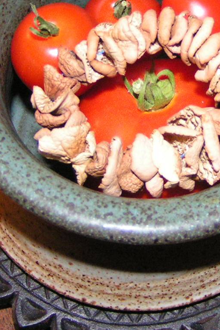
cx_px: 152
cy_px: 83
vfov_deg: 24.2
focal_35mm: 83
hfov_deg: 16.4
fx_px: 761
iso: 200
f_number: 2.8
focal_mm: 5.8
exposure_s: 1/40
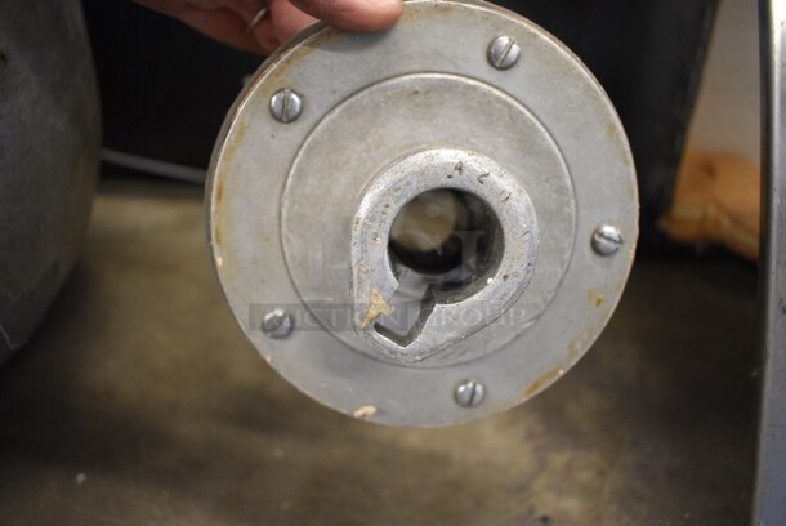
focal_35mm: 27
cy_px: 263
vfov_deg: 48.0
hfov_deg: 67.3
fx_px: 590
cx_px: 393
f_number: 4
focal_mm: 18
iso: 1600
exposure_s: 1/60
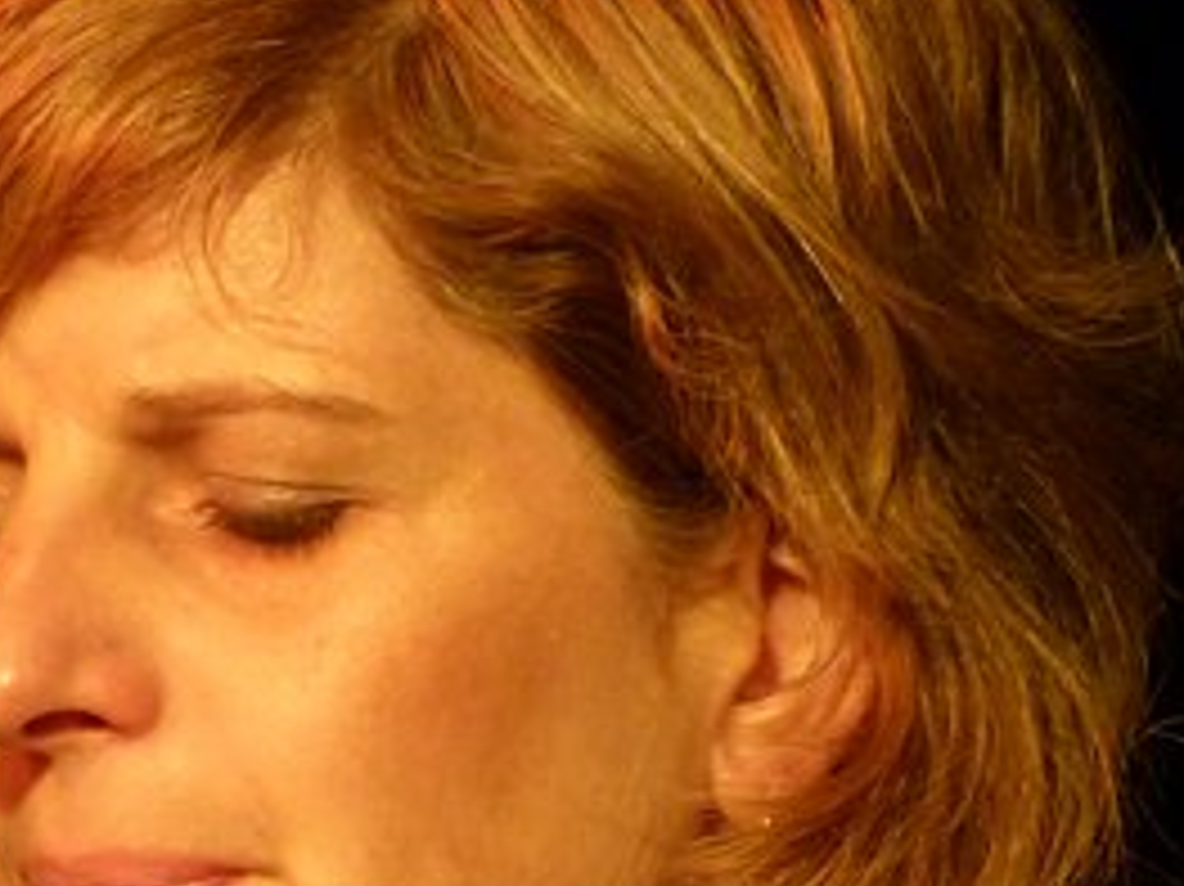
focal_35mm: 787
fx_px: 26906
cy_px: 1048
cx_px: 171
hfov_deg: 2.5
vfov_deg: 1.9
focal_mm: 37.3
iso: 250
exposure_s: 1/80
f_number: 2.8
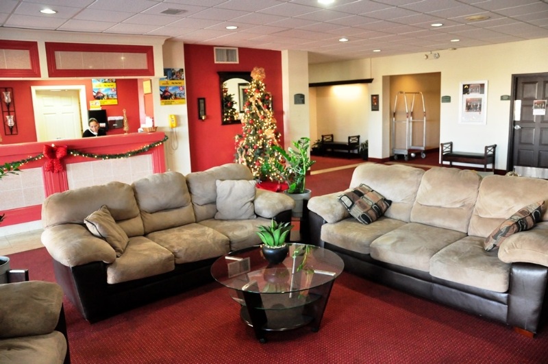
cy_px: 182
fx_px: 410
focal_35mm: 27
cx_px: 274
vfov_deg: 47.8
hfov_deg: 67.5
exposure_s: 1/80
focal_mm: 18
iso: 1600
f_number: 3.5
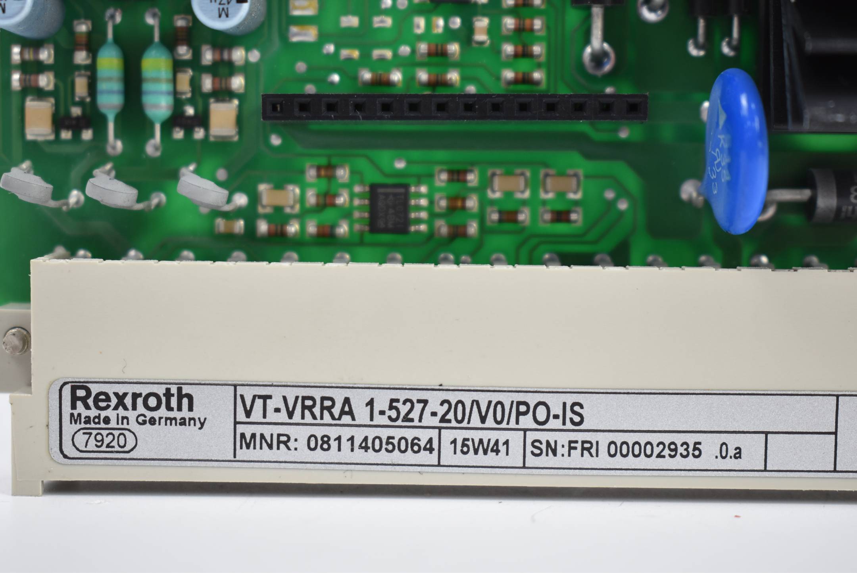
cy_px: 286
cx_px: 428
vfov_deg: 20.2
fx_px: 1608
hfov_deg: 29.8
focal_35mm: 68
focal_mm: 45
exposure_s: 1/80
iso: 400
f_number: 5
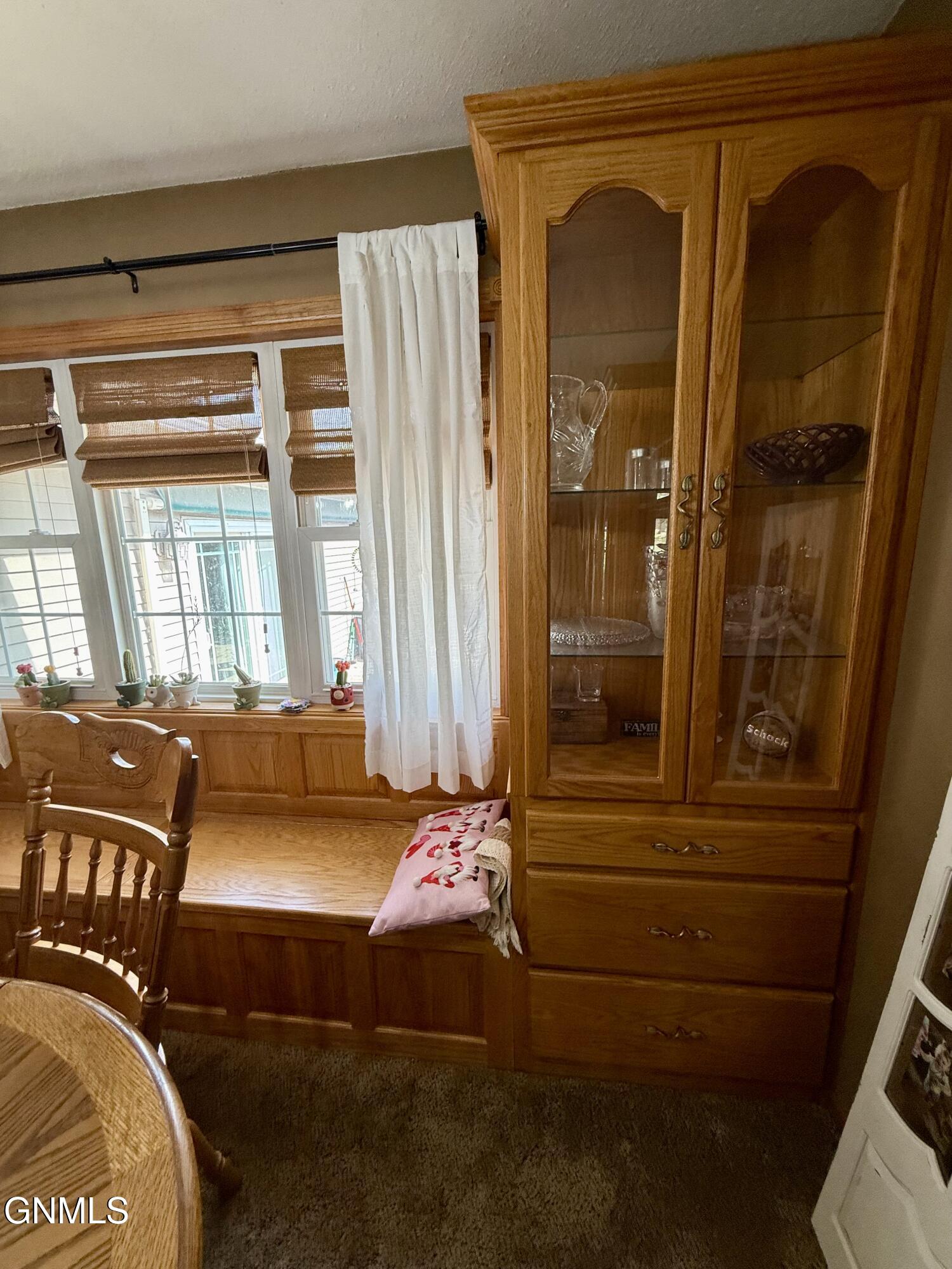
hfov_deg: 85.7
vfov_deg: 102.1
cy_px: 634
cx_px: 476
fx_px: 513
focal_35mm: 14
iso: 125
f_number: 2.2
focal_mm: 2.22
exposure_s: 1/120
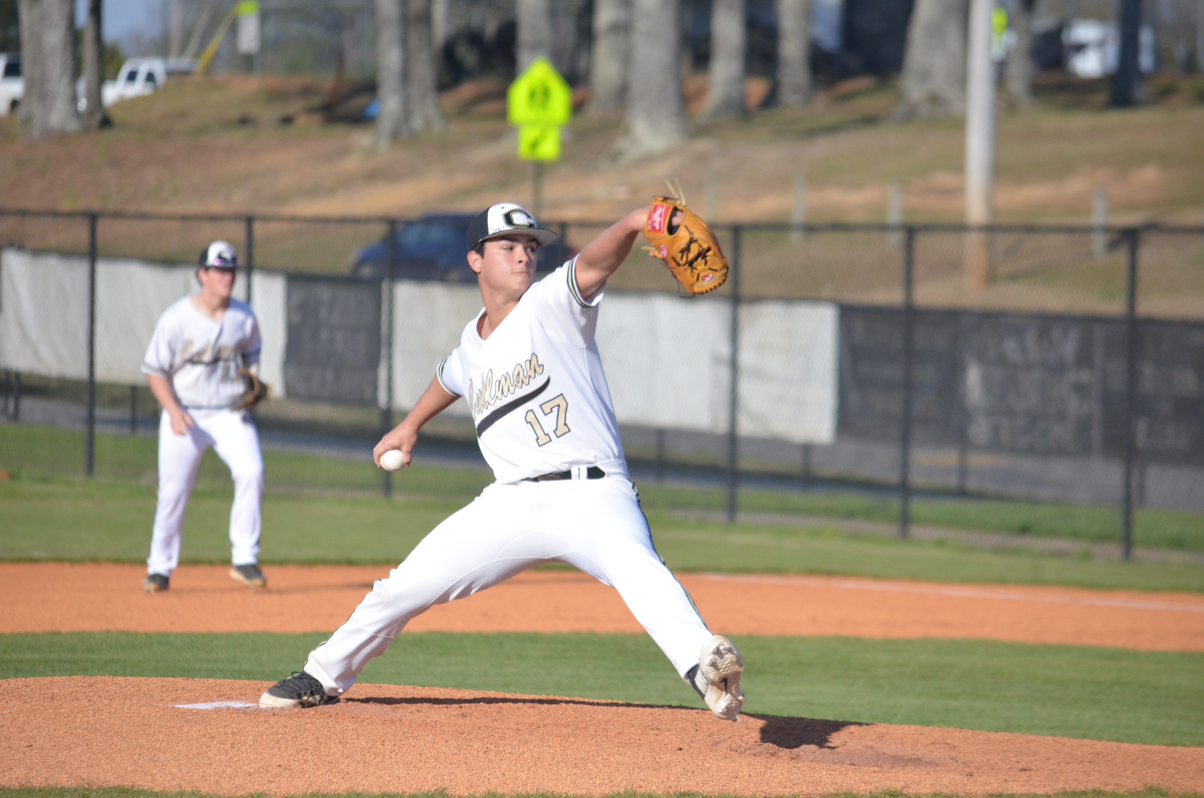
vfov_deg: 4.6
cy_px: 399
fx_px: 10013
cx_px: 602
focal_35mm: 300
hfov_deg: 6.9
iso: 1250
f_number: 5
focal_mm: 200
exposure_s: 1/4000
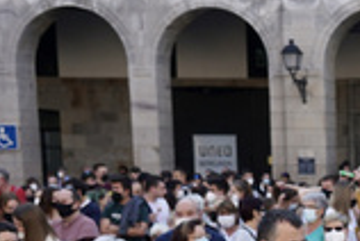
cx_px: 549
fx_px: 1102
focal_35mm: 110
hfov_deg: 16.7
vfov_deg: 12.0
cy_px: 339
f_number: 4
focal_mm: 24
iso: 125
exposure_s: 1/320
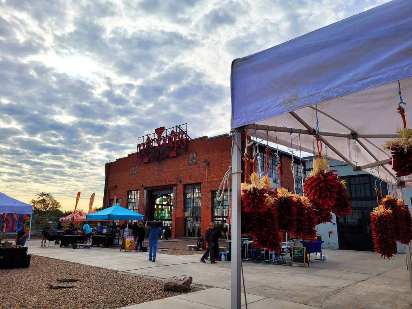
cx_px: 206
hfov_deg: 67.3
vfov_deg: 53.1
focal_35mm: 26
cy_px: 154
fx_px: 309
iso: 40
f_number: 1.8
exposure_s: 1/3390
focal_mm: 5.4
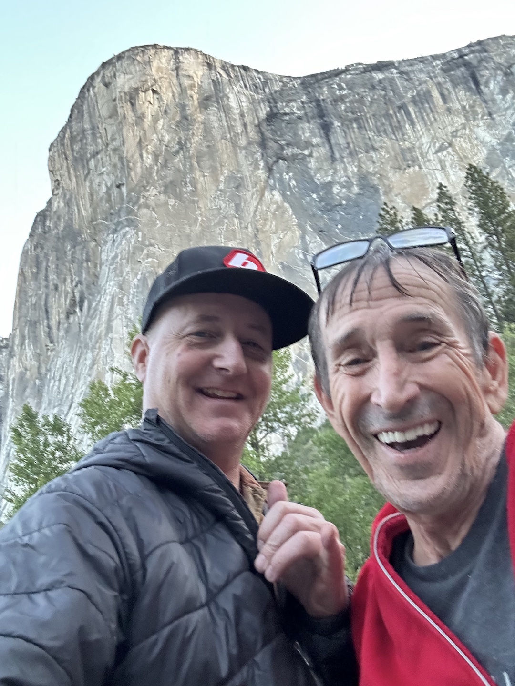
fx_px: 595
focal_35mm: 30
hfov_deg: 46.8
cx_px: 258
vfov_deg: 60.0
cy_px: 343
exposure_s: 1/60
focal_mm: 2.69
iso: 200
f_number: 1.9
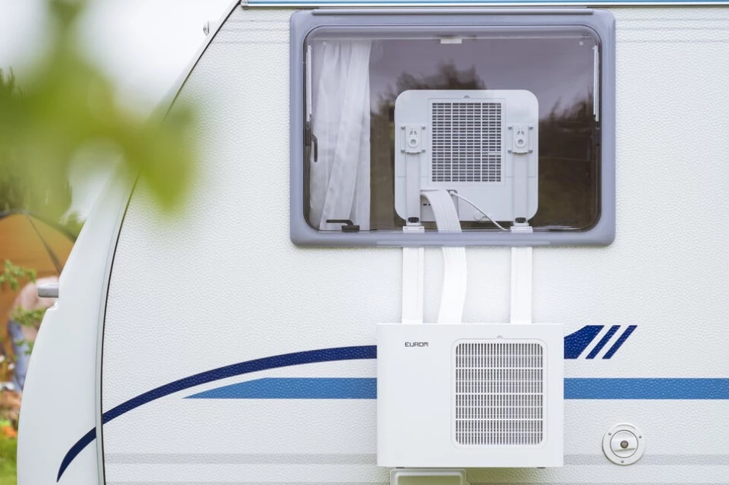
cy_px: 334
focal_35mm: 110
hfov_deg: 18.6
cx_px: 307
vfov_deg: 12.4
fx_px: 2226
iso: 100
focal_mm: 70
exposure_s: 1/1250
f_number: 2.8
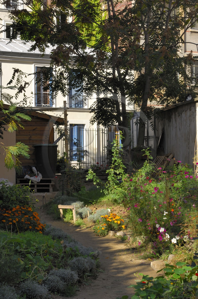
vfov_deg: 19.5
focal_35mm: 105
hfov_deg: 13.0
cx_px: 99
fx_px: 869
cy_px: 150
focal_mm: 70
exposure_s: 1/125
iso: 160
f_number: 11
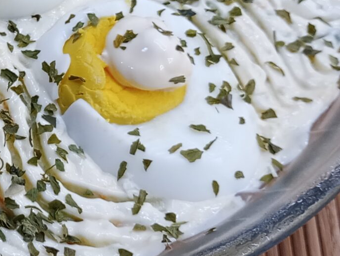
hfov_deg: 17.5
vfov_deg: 13.9
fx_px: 1023
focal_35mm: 104
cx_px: -126
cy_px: -32
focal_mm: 4.27
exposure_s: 1/50
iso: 398
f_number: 1.8
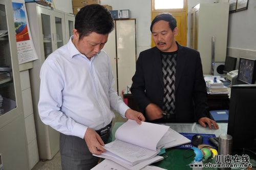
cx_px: 128
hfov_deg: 57.3
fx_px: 234
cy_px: 85
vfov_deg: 39.9
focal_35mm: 33
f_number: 4
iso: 450
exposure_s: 1/15
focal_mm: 22
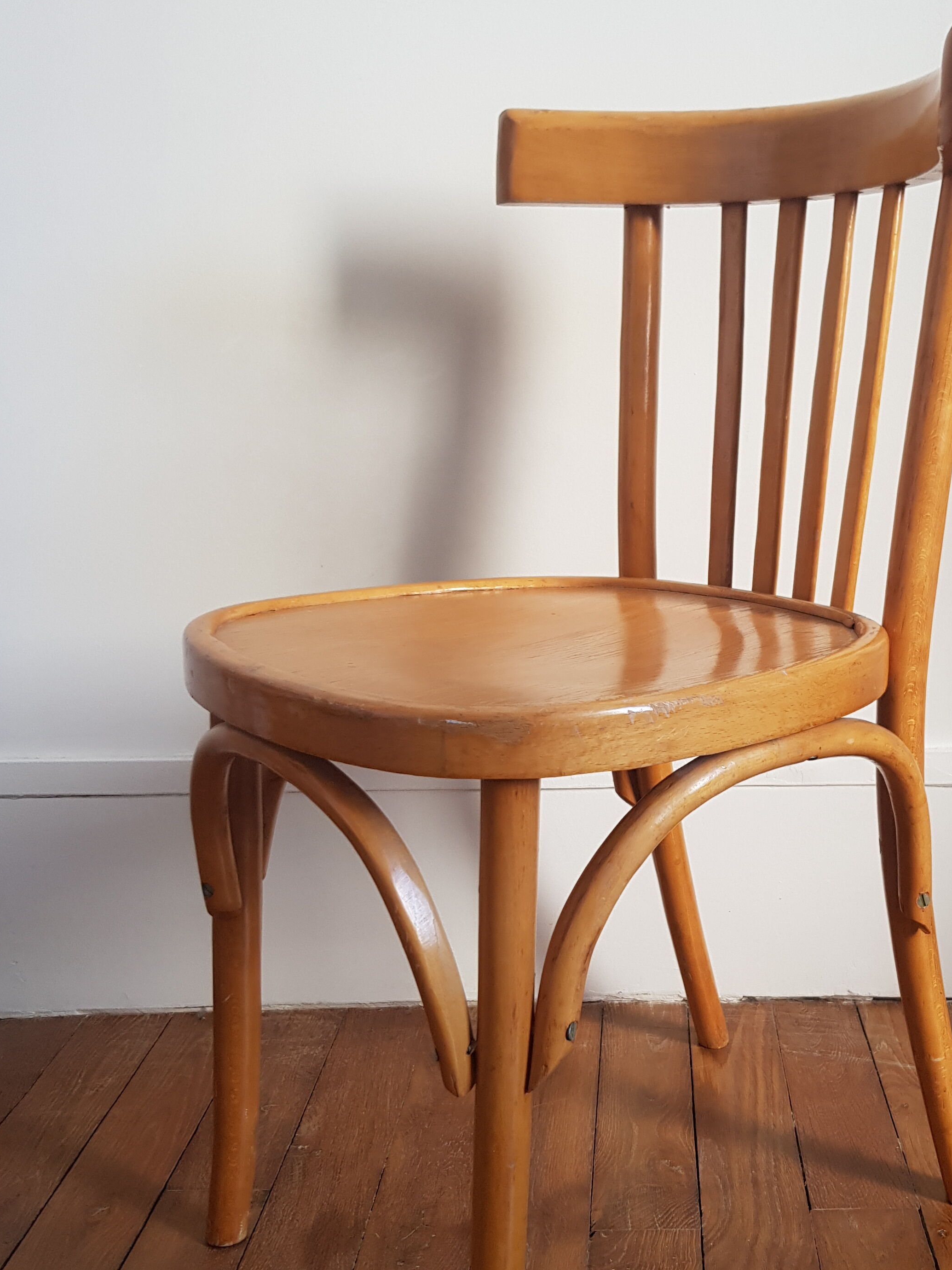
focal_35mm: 38
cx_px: 632
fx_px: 1394
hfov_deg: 37.3
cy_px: 674
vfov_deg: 49.0
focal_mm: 4.2
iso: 100
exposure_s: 1/50
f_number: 1.7
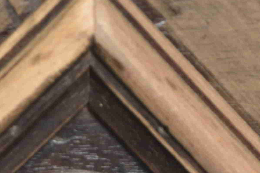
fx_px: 3121
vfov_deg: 3.1
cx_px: 160
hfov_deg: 4.8
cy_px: 471
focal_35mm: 432
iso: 400
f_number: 8
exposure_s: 1/125
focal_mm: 70
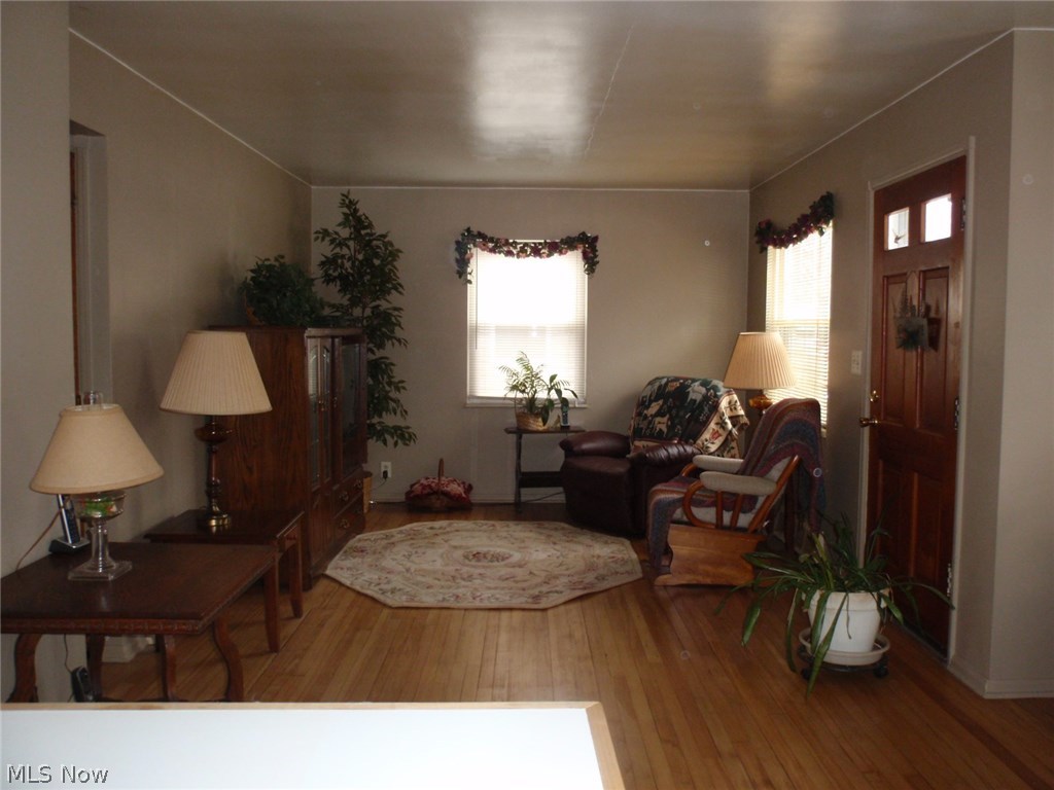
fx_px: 853
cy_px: 395
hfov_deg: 63.4
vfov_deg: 49.7
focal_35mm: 28
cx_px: 527
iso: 160
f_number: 3.2
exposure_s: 1/30
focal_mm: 5
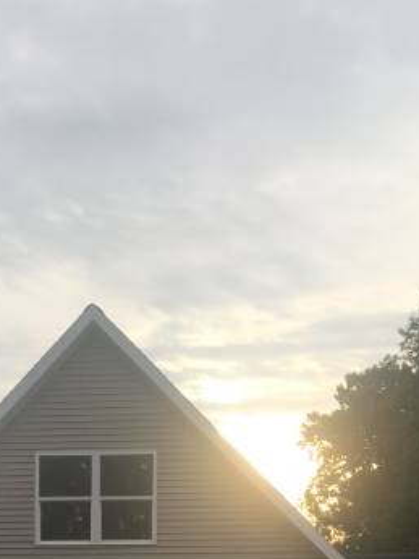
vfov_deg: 20.2
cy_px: 787
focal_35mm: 86
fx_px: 1387
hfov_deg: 17.1
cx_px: 118
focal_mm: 4.15
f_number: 2.2
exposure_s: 1/465
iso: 32
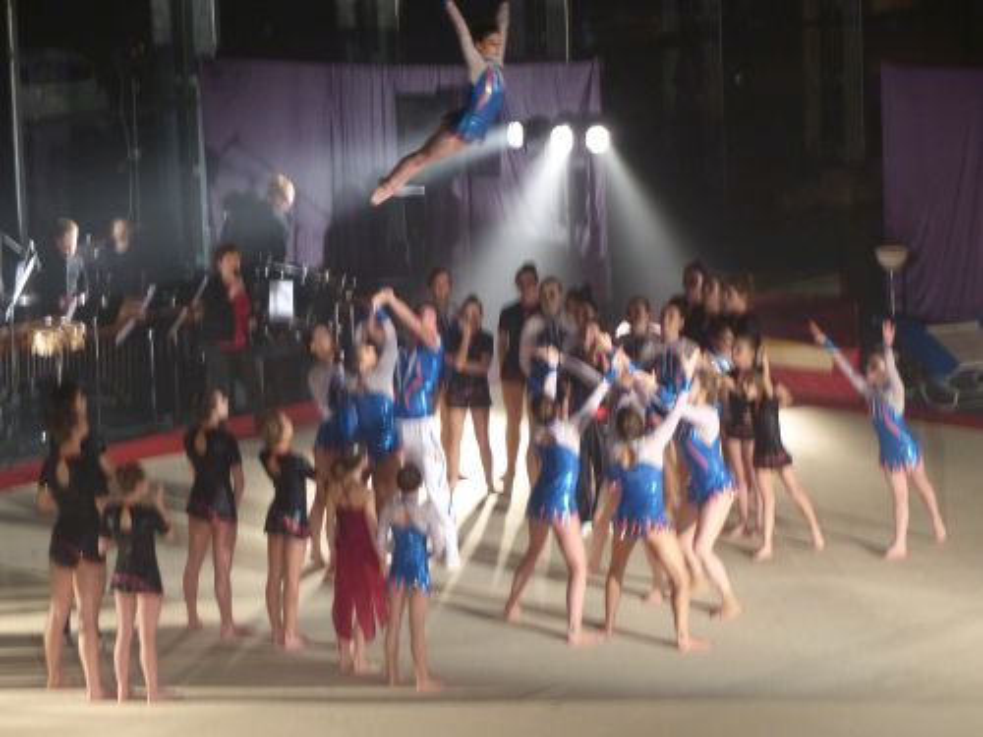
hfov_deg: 14.6
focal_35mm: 135
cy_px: 368
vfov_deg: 11.0
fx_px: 3834
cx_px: 492
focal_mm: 24.3
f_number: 2.8
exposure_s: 1/40
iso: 400
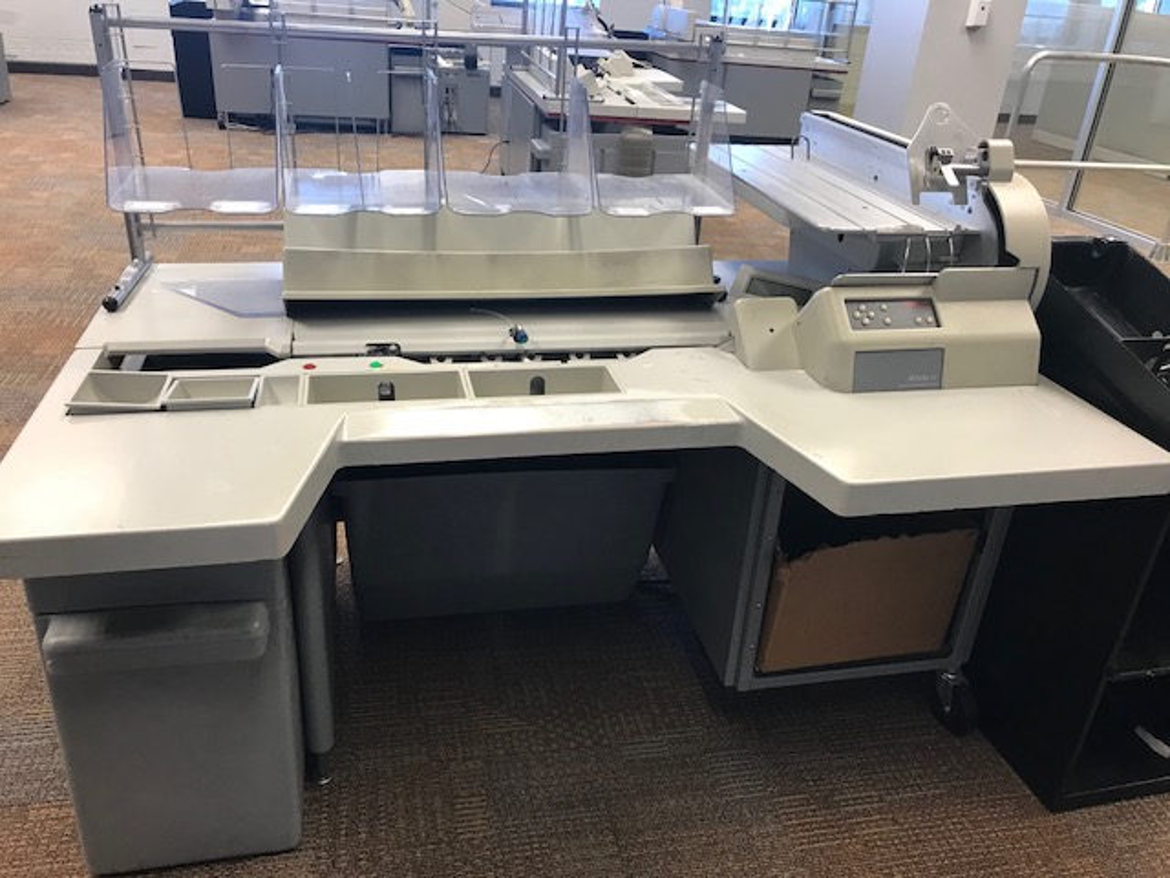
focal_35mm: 28
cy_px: 439
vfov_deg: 49.7
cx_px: 585
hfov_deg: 63.4
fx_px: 946
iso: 40
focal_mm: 3.99
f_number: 1.8
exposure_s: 1/30
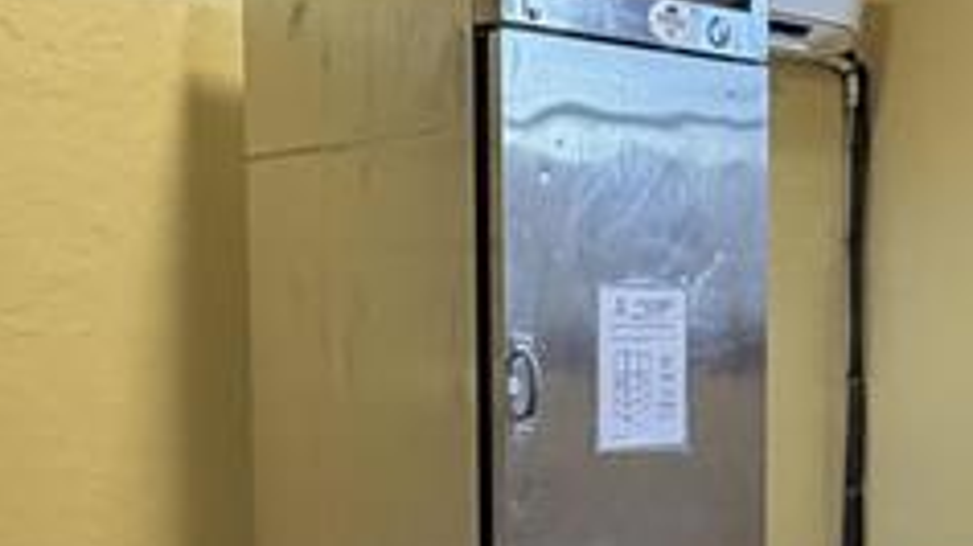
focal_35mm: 66
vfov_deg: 18.0
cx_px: 583
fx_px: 1702
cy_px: 468
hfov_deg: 31.8
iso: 400
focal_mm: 2.22
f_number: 2.2
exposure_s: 1/60
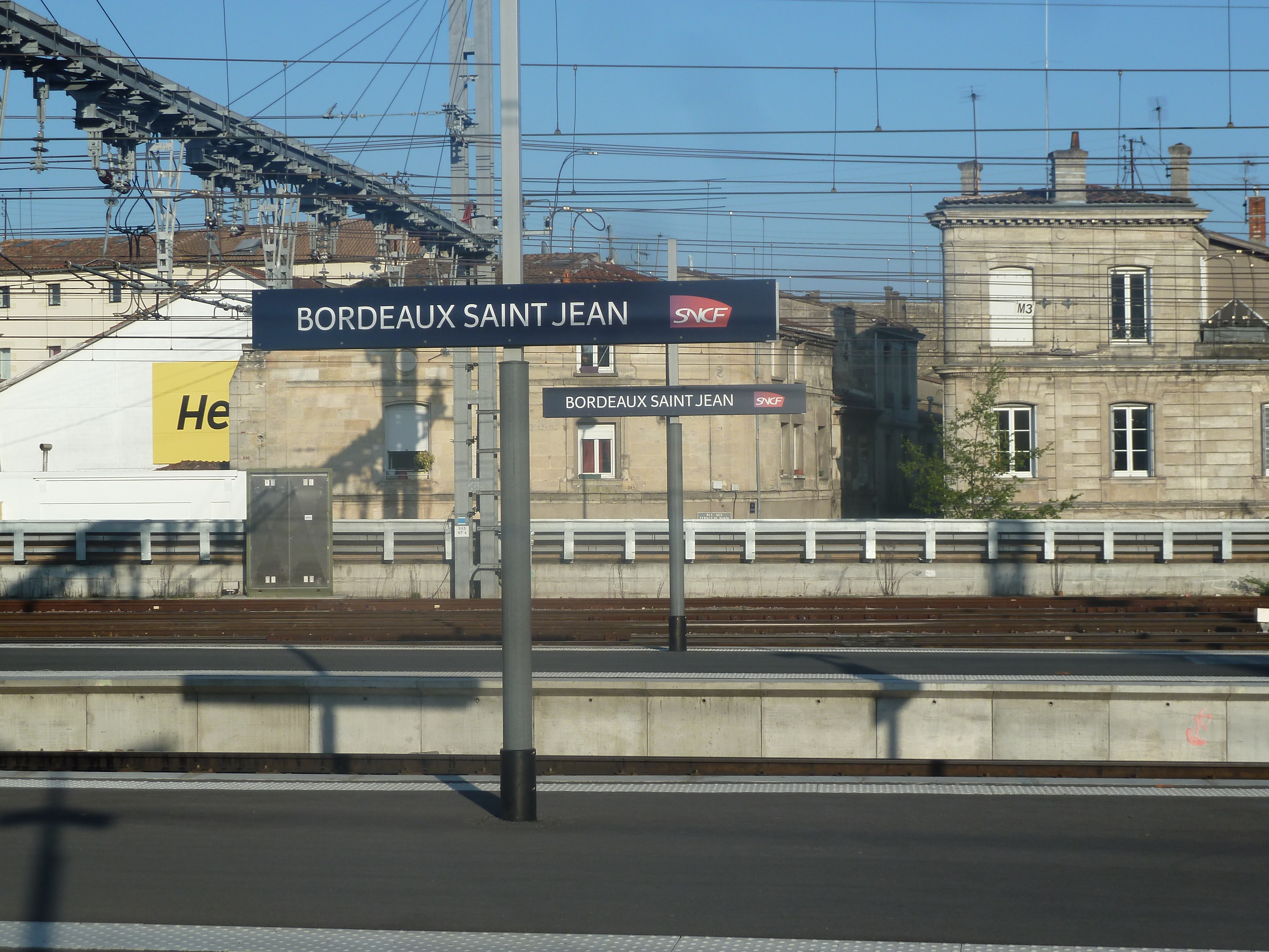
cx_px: 634
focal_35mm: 67
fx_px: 2456
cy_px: 476
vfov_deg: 21.9
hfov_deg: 29.0
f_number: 5
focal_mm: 11
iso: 80
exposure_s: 1/500
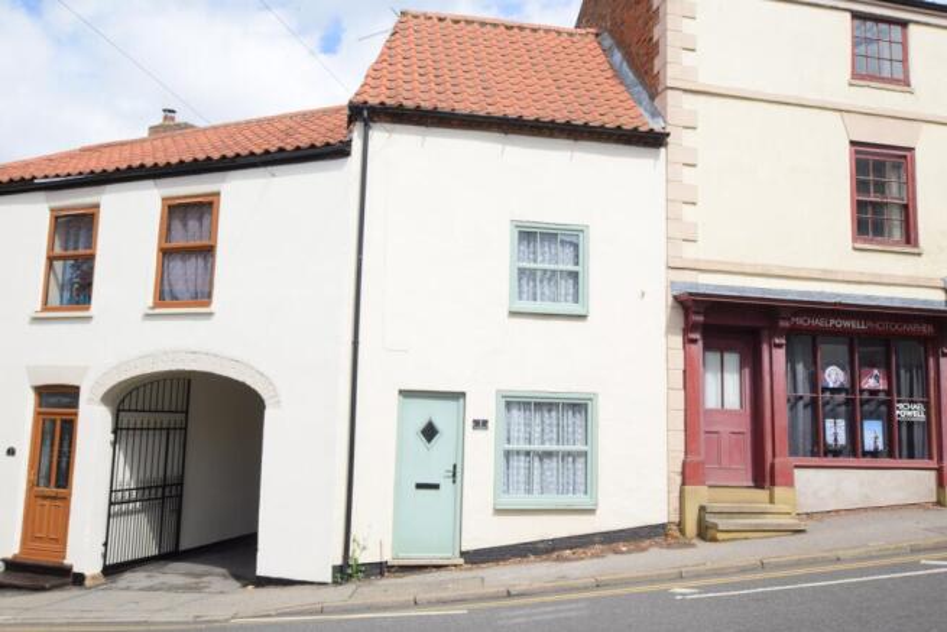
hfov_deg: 61.9
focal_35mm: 30
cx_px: 474
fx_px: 789
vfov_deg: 43.6
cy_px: 316
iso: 200
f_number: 8
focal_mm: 20
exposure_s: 1/250
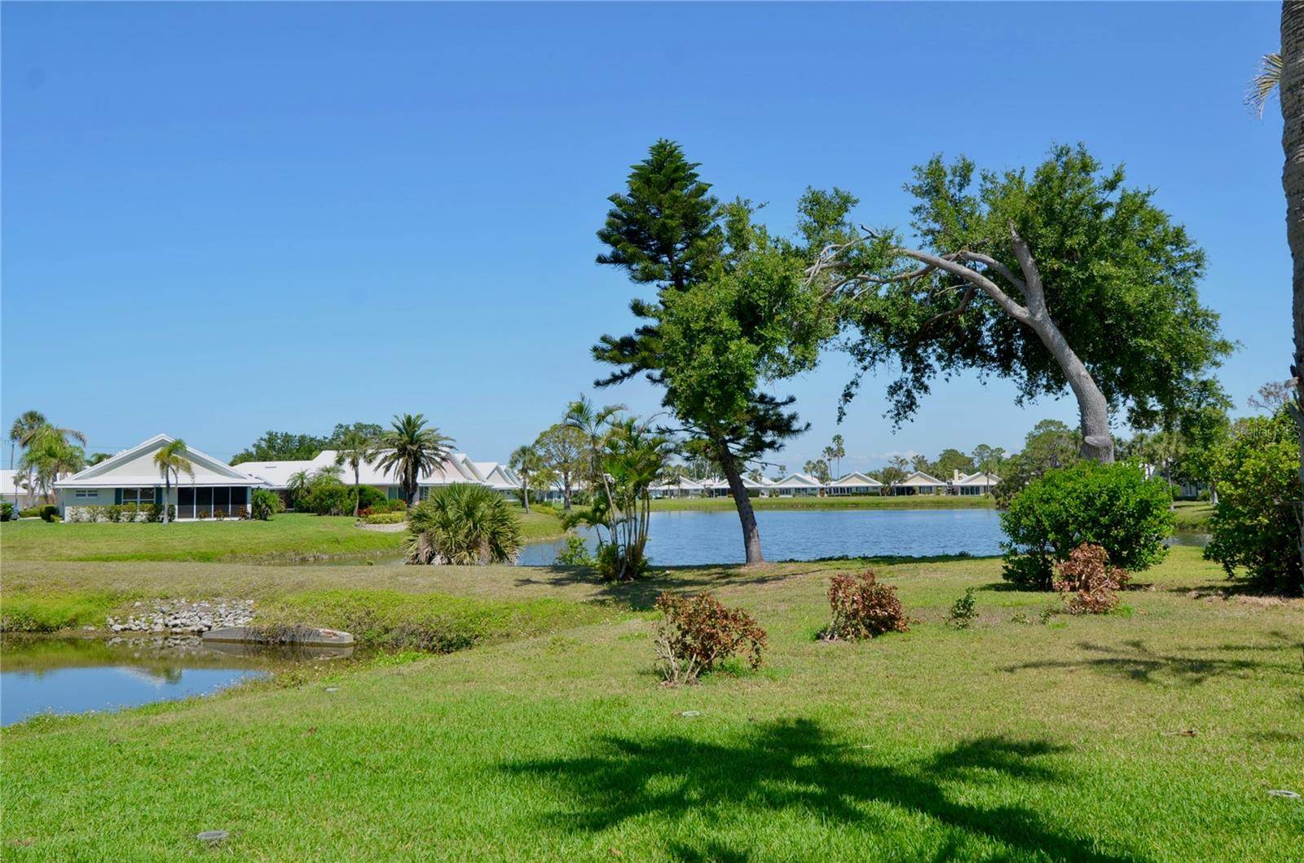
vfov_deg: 39.8
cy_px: 432
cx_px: 652
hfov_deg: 57.3
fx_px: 1193
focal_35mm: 33
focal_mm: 22
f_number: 8
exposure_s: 1/250
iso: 100
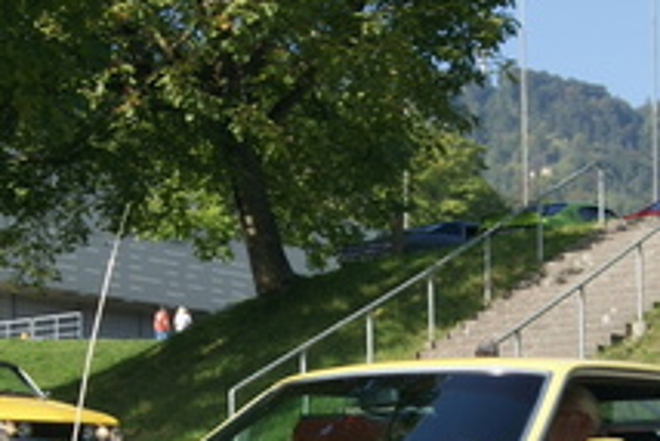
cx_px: 282
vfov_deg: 13.4
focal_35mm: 101
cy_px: 432
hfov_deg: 20.2
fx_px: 1853
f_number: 11
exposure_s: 1/80
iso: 100
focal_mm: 24
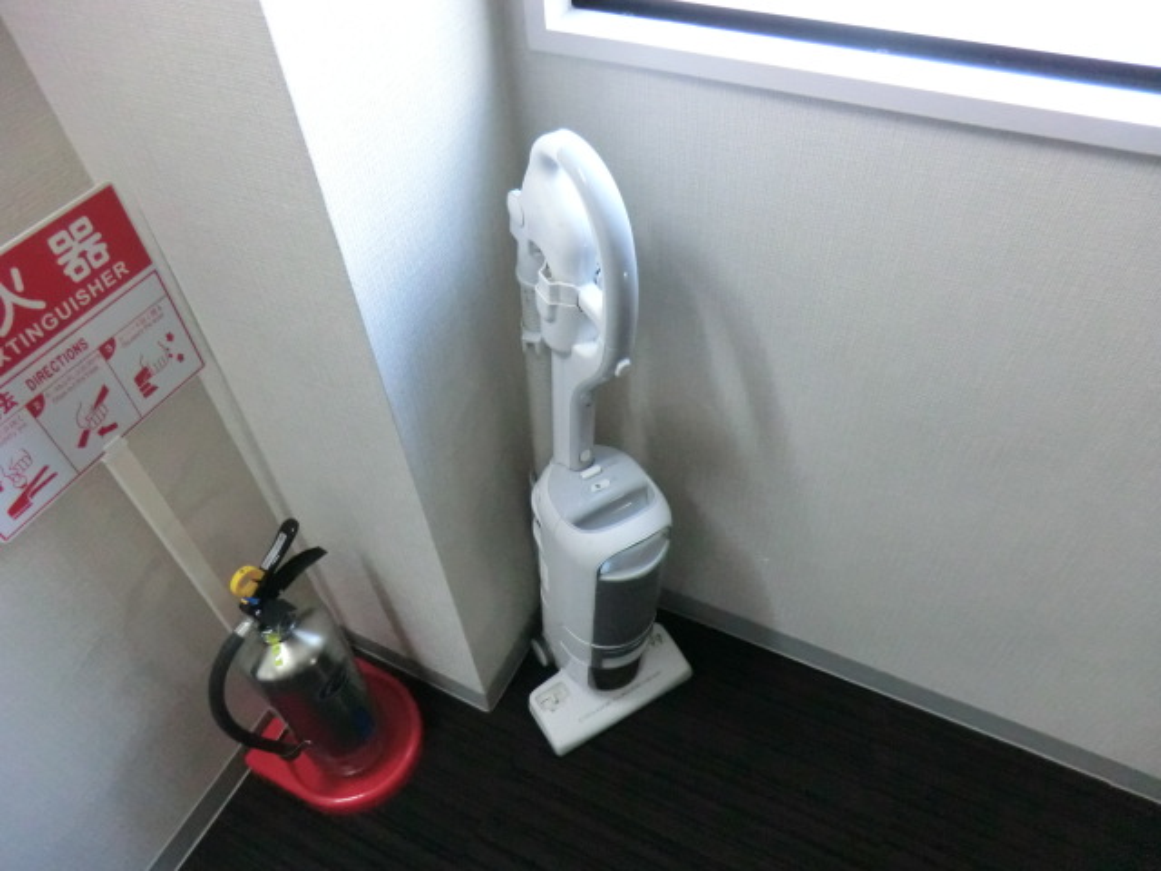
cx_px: 580
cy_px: 436
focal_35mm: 24
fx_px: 805
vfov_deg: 56.8
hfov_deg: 71.6
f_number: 3.2
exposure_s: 1/40
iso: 800
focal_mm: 4.3
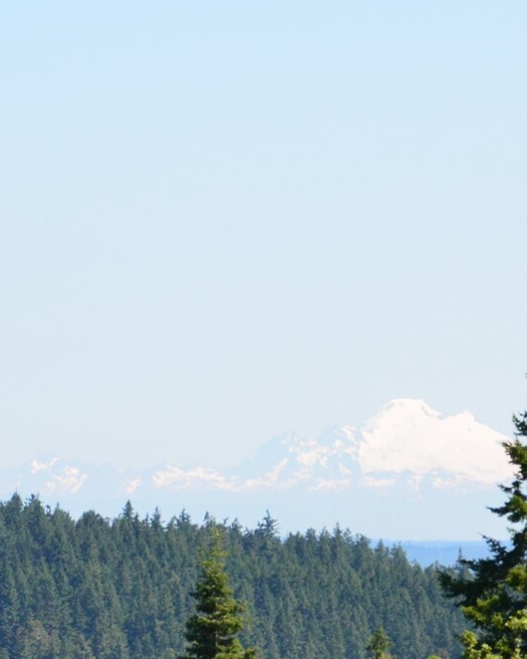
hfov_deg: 4.5
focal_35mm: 343
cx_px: 438
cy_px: 421
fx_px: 6696
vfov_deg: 5.6
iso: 1600
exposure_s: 1/1000
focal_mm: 95
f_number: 13
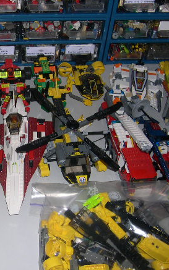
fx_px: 435
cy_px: 146
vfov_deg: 34.5
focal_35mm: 59
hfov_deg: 21.0
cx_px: -13
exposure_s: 1/60
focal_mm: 8
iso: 100
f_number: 2.8
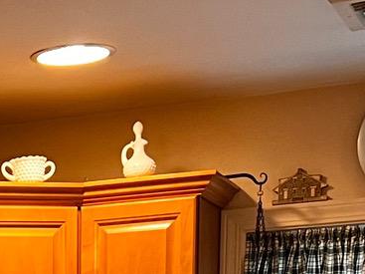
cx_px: -256
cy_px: 670
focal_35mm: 145
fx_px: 1528
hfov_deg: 12.6
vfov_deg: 9.1
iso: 160
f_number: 1.5
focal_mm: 5.7
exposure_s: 1/60
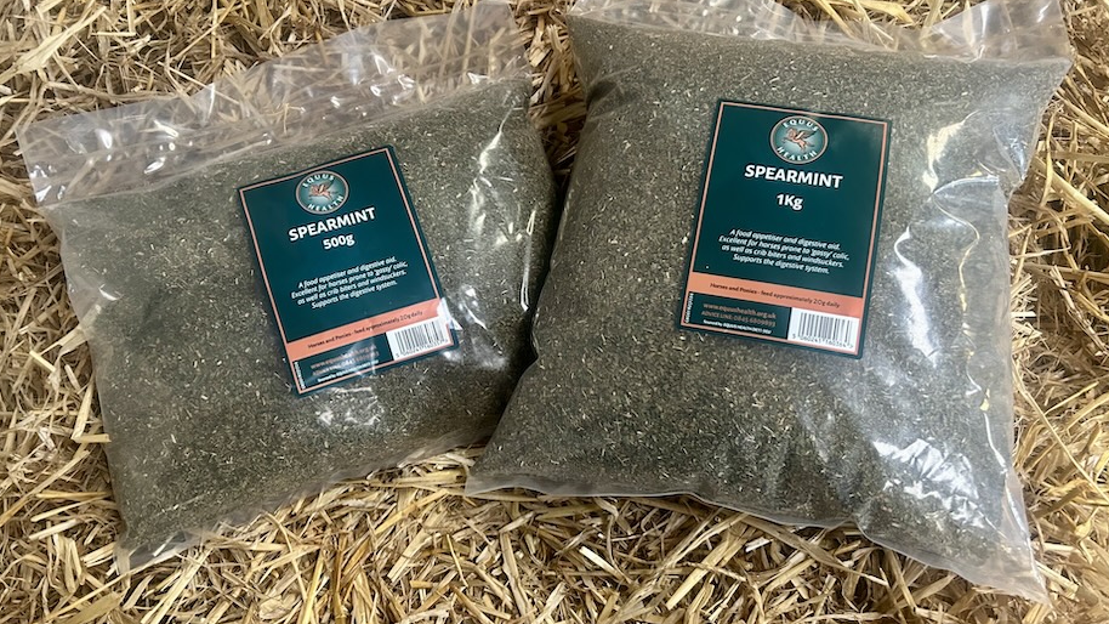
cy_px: 287
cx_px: 568
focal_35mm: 31
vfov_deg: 37.7
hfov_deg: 62.6
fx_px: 912
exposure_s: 1/50
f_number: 1.5
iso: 500
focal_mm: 5.7
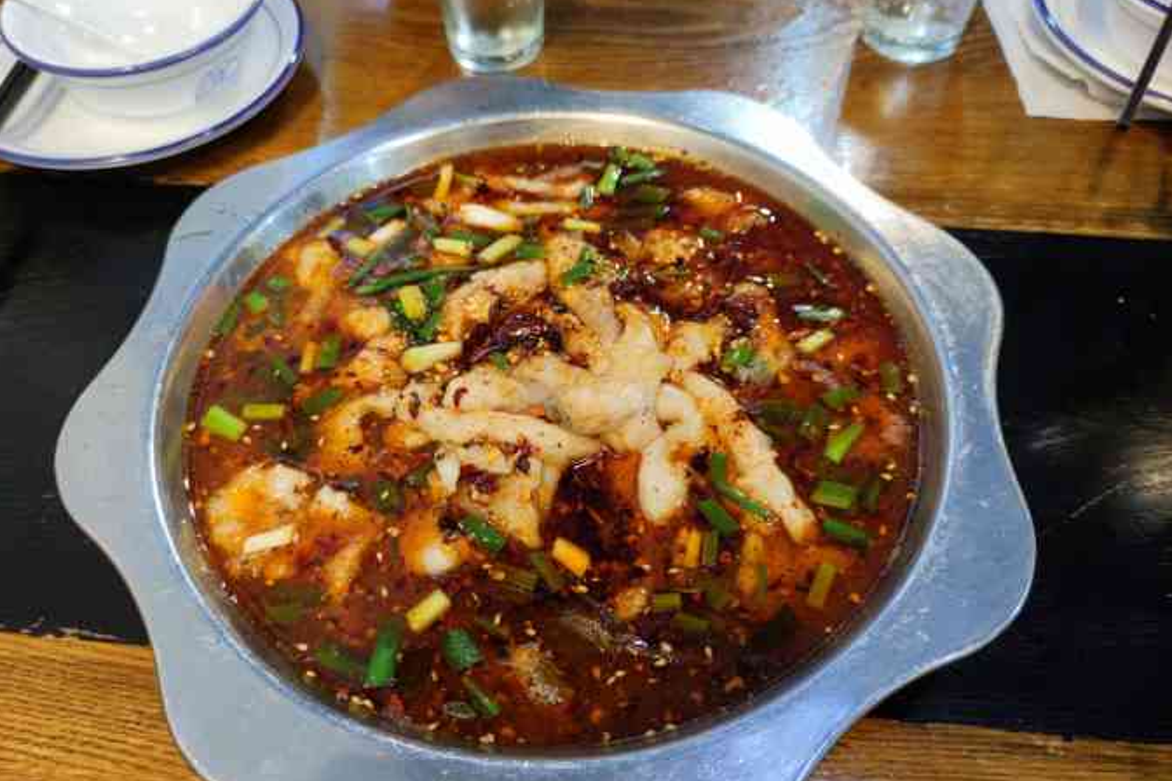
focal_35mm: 26
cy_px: 409
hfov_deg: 69.4
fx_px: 846
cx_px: 569
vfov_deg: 49.5
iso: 279
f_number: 1.69
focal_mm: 6.72
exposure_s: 1/50
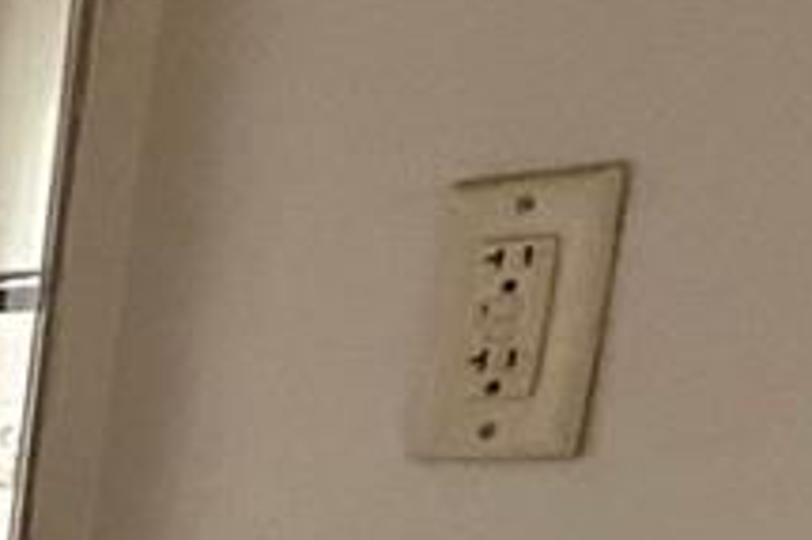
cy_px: 940
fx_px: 2344
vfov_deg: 12.2
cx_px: -1197
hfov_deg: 13.5
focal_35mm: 104
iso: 640
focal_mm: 2.22
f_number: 2.2
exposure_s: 1/120
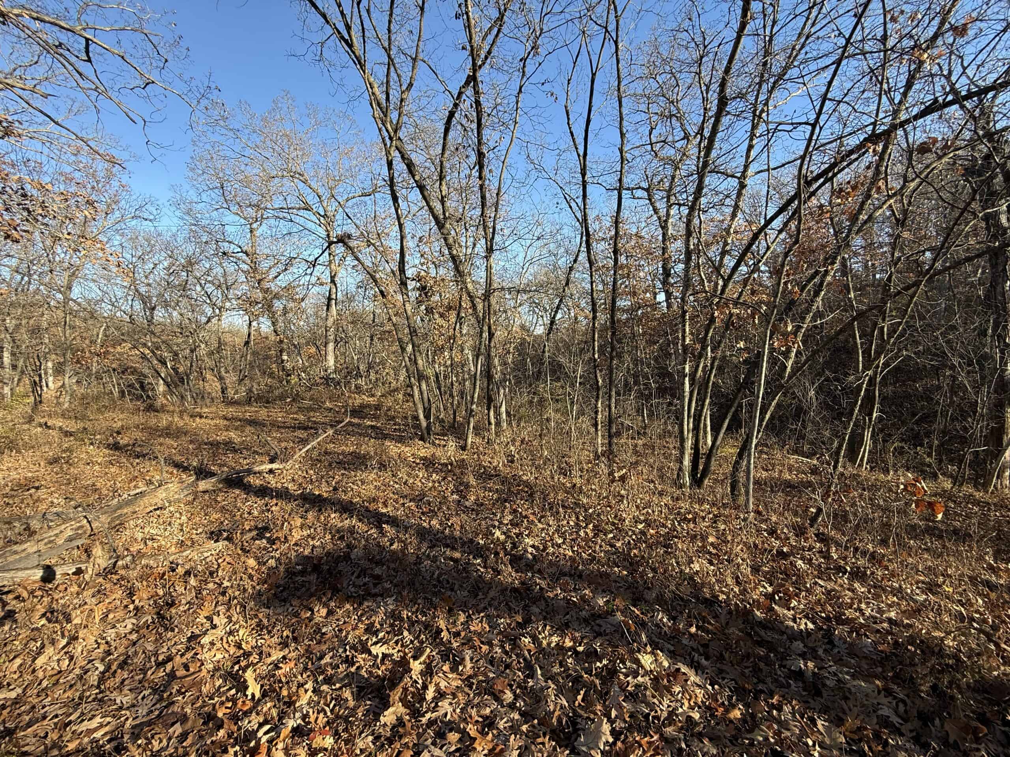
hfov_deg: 102.1
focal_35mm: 14
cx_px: 505
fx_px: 408
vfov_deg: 85.7
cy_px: 378
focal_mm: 2.22
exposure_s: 1/395
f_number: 2.2
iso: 50
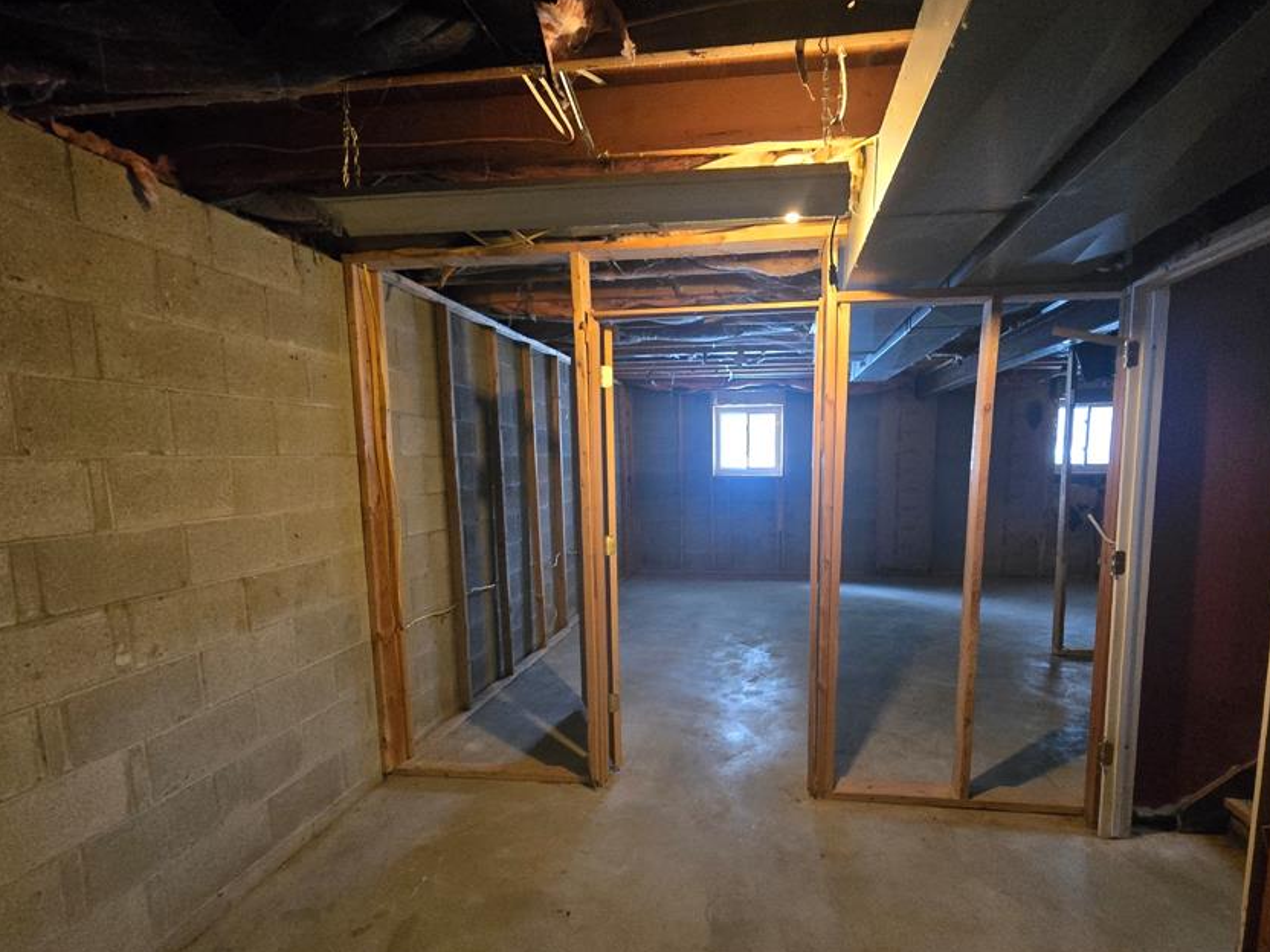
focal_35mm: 16
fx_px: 587
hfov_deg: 94.1
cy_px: 555
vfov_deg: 77.5
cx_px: 705
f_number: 2.2
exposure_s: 1/60
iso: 1600
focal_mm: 2.2
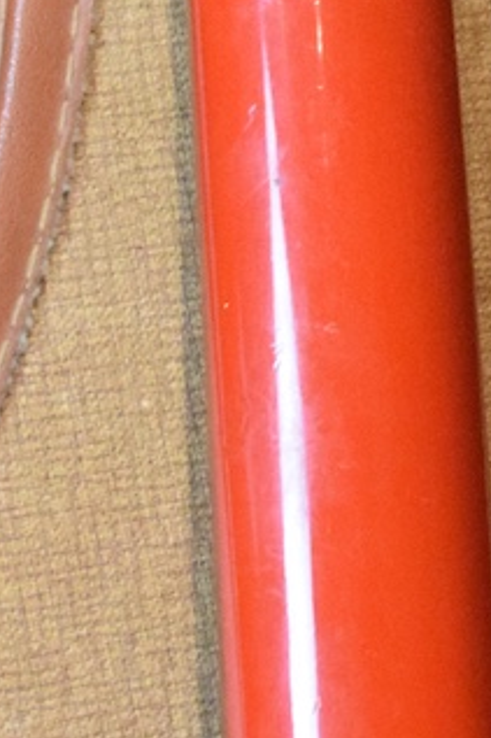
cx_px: 275
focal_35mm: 284
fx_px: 5816
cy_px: -221
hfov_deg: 4.8
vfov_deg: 7.2
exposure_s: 1/60
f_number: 4.8
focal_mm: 40
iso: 5000
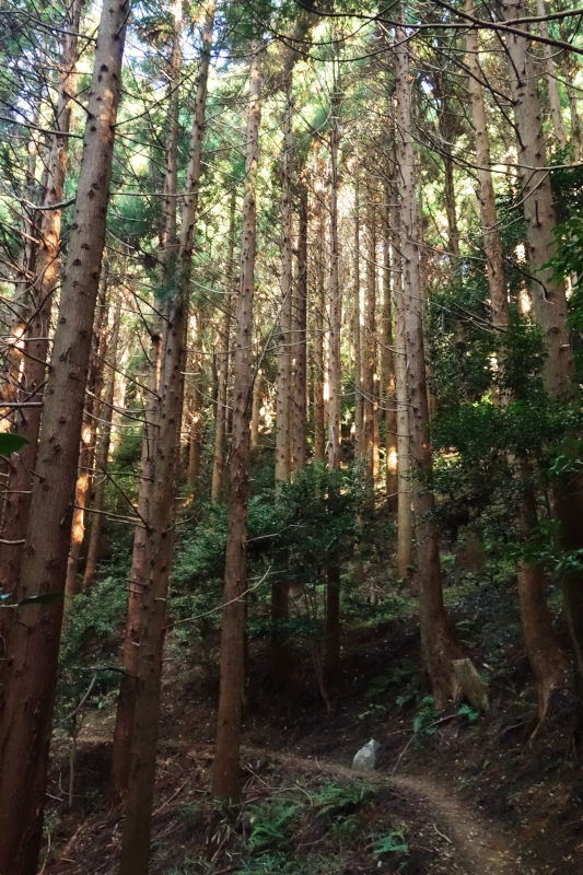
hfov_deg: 46.4
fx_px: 680
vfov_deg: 65.5
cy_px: 438
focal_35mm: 28
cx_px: 292
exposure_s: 1/30
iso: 1600
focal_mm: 10.4
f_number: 4
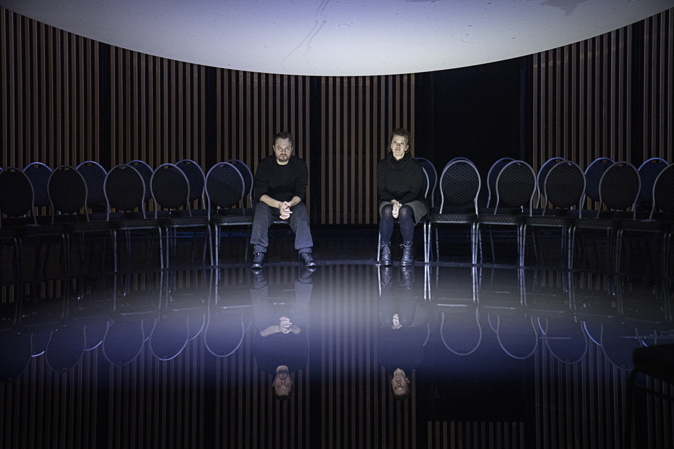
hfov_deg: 28.8
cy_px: 224
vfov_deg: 19.5
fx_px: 1310
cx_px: 337
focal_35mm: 70
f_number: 3.2
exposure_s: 1/80
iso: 3200
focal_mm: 70
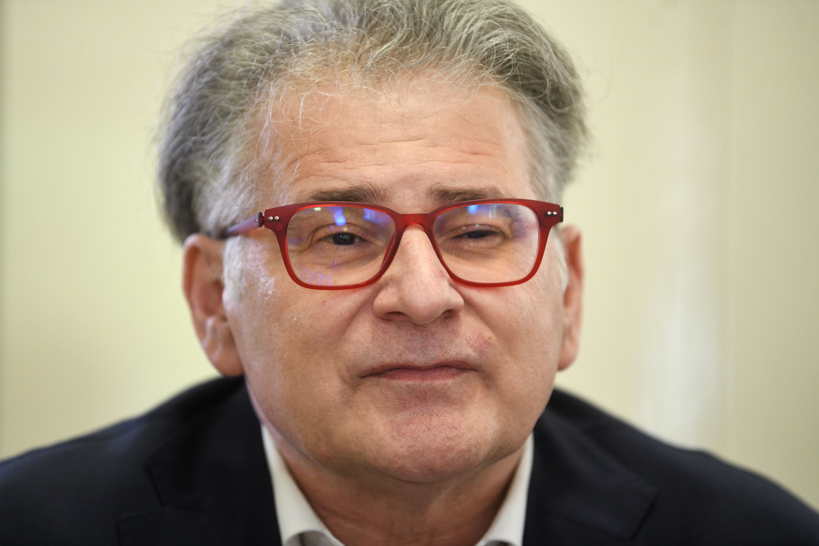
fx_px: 4550
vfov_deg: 6.9
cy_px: 273
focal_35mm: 200
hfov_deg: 10.3
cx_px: 410
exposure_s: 1/250
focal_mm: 200
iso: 1000
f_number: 2.8
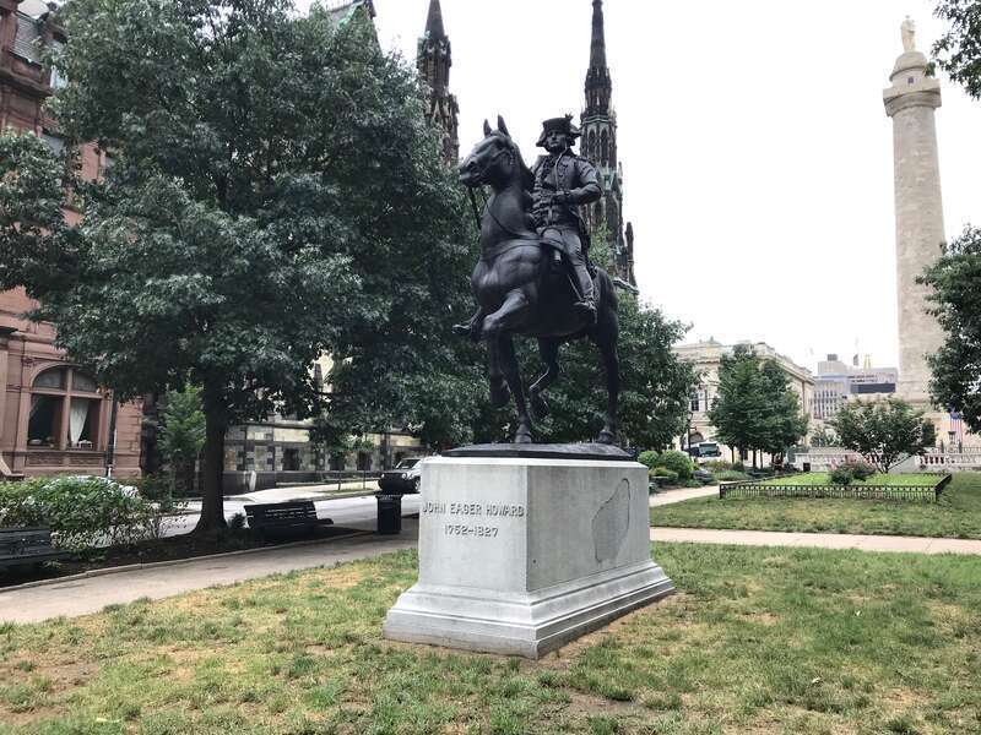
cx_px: 490
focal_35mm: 28
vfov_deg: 49.7
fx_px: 794
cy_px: 368
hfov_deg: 63.4
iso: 20
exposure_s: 1/414
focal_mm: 3.99
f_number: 1.8
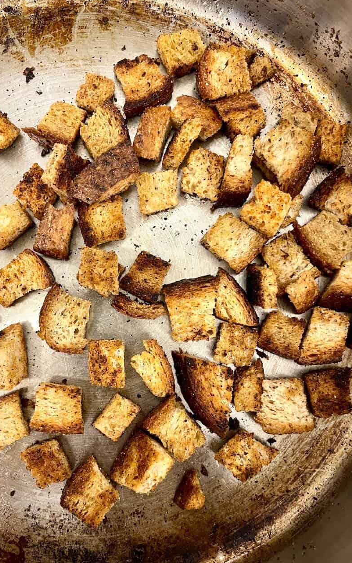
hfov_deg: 45.9
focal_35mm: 27
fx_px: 414
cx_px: 148
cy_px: 277
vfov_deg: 68.4
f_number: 1.6
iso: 320
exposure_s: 1/60
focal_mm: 5.1
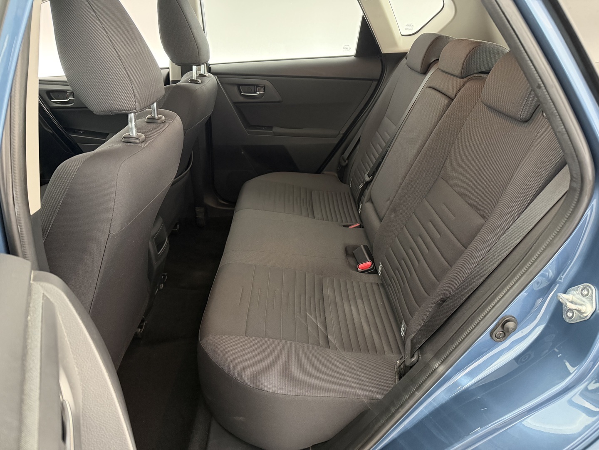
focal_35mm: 24
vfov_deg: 56.8
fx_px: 415
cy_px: 225
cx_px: 300
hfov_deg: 71.6
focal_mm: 6.76
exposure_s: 1/33
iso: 800
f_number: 1.78
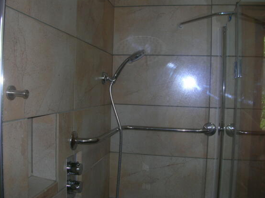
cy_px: 94
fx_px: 283
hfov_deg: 50.2
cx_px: 126
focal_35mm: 37
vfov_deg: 38.6
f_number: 2.8
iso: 50
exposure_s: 1/60.1
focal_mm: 5.8
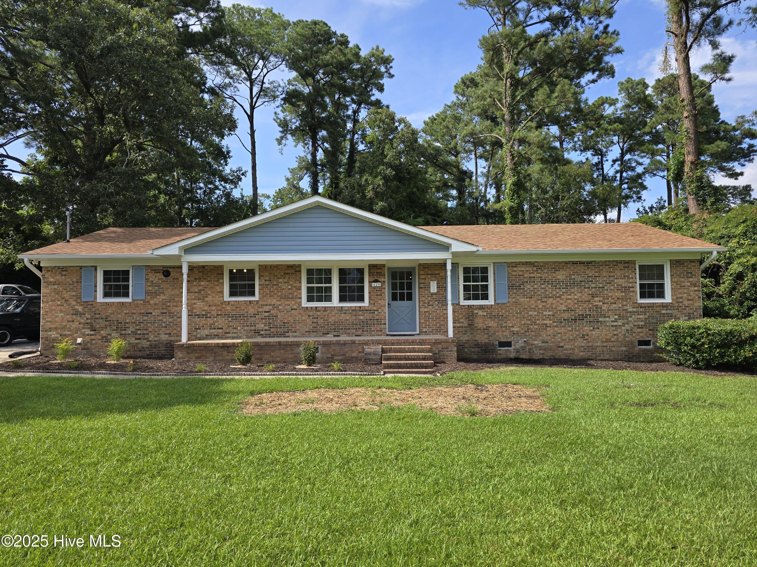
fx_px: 503
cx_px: 378
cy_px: 284
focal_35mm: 23
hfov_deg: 73.9
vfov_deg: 58.9
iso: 12
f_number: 1.7
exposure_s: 1/499
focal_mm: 6.3
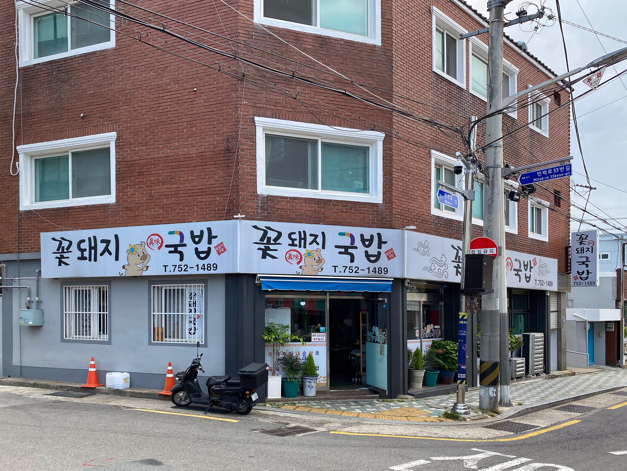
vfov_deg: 53.1
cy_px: 236
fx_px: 471
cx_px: 314
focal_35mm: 26
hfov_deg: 67.3
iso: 32
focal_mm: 4.25
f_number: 1.8
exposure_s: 1/539
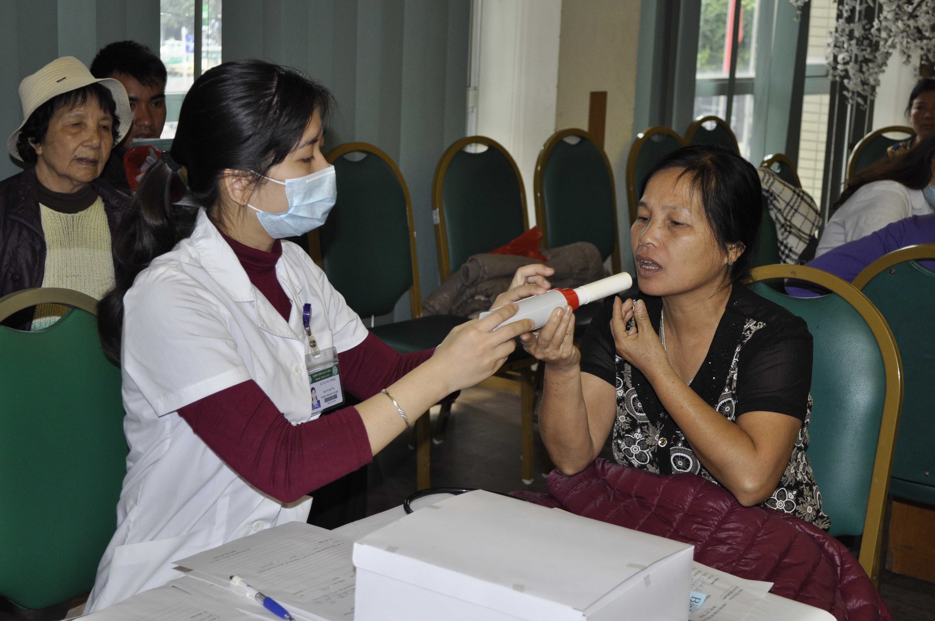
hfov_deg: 35.1
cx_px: 468
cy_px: 310
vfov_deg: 23.7
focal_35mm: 57
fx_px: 1479
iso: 640
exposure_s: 1/80
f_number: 5
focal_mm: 38
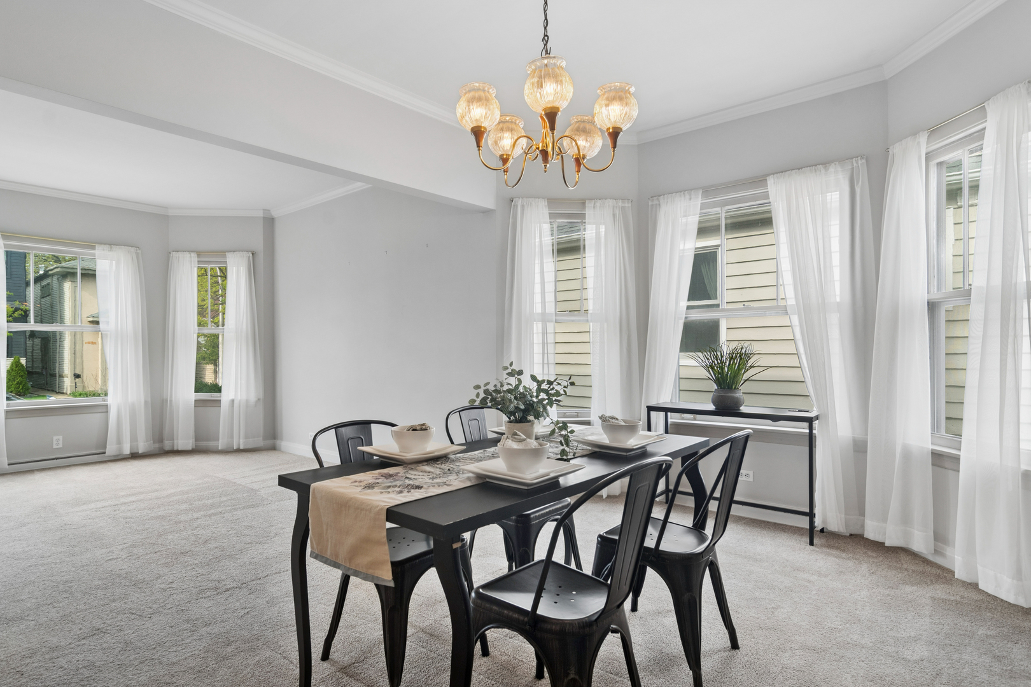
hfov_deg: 90.0
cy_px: 344
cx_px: 516
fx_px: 515
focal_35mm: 18
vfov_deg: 67.4
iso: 200
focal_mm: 12
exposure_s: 1/15
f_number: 8
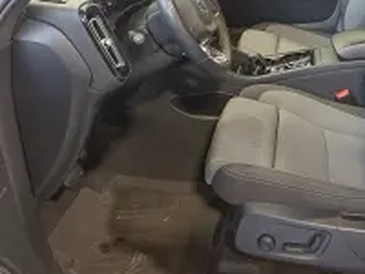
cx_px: 277
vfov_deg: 31.1
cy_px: 44
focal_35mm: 45
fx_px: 474
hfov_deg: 40.8
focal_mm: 4.65
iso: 320
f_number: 1.8
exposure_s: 1/50
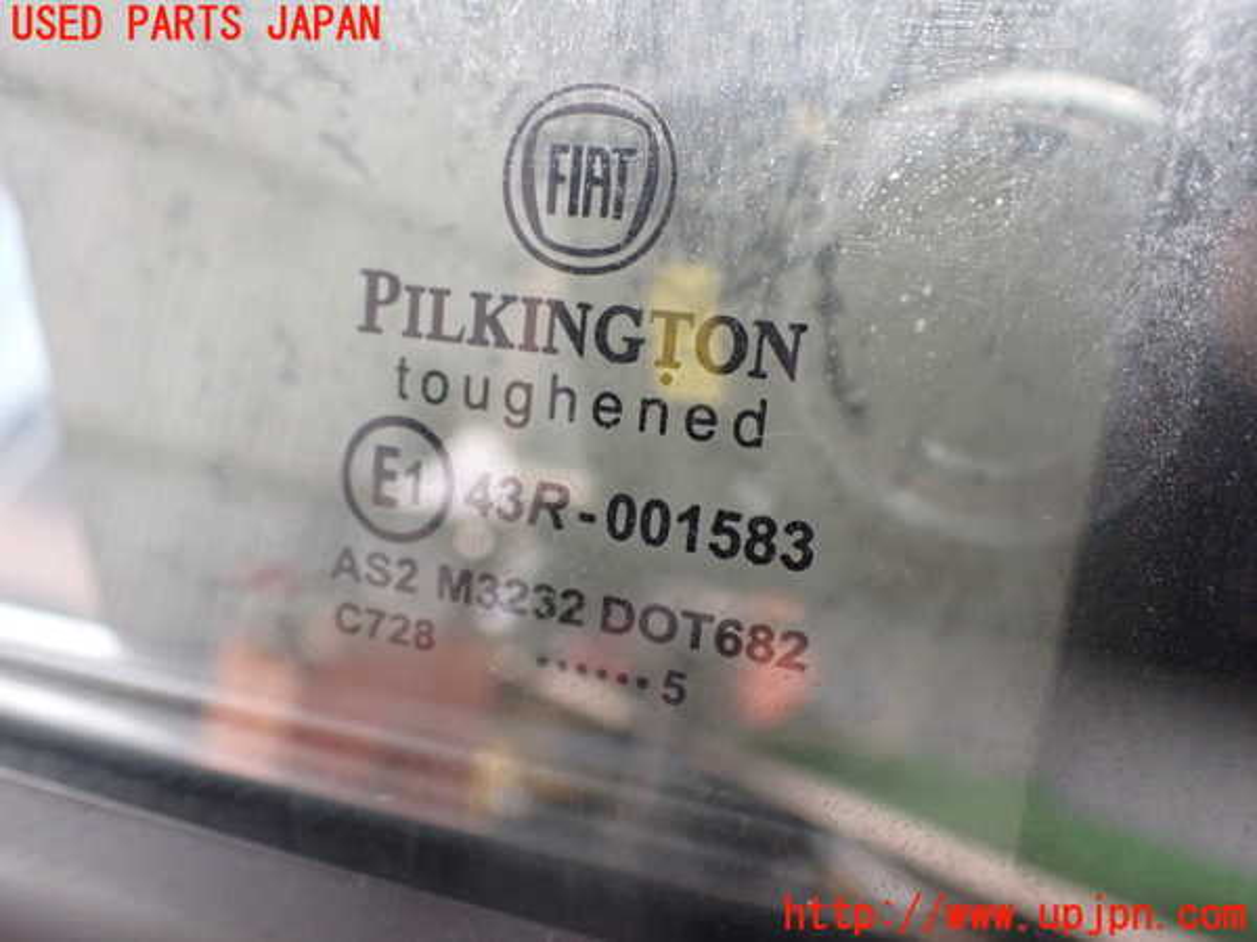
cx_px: 628
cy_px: 471
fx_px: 1089
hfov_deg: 60.0
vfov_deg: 46.8
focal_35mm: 30
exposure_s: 1/100
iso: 800
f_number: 2.3
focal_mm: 5.4
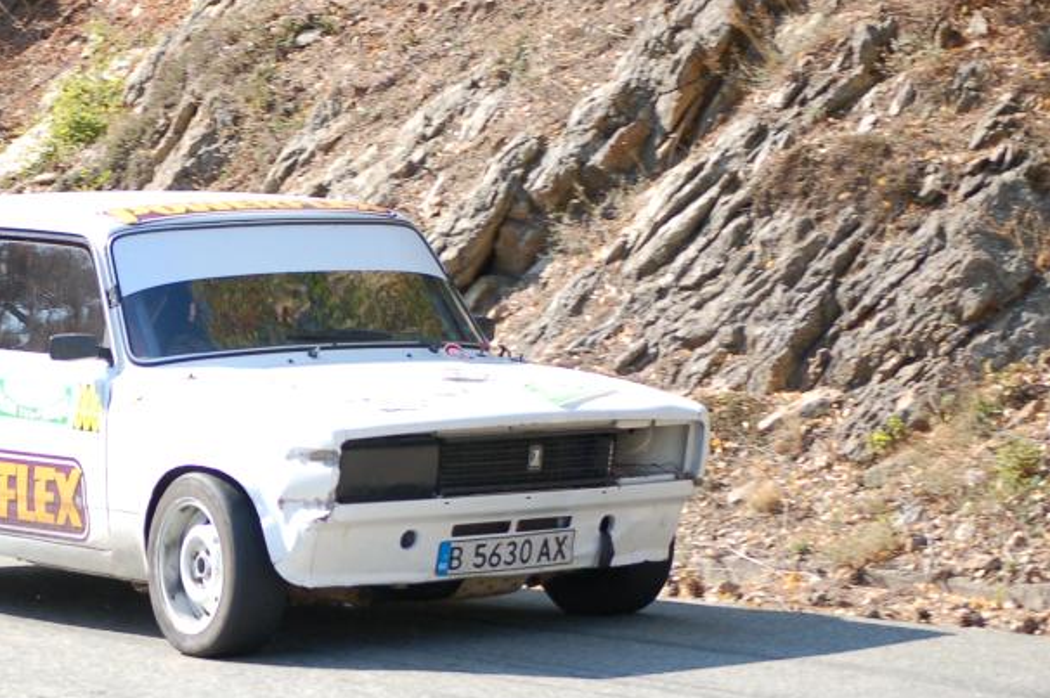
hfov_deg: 12.4
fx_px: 4804
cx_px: 248
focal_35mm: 165
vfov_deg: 8.3
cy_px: 531
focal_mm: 65
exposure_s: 1/800
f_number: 4.2
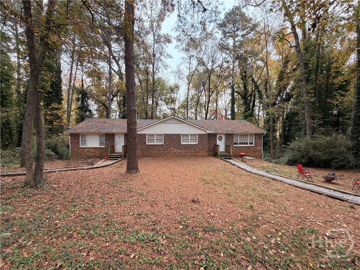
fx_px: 146
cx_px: 180
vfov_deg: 85.7
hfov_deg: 102.1
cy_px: 135
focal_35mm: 14
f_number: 2.2
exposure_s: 1/128
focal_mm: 2.22
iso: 64
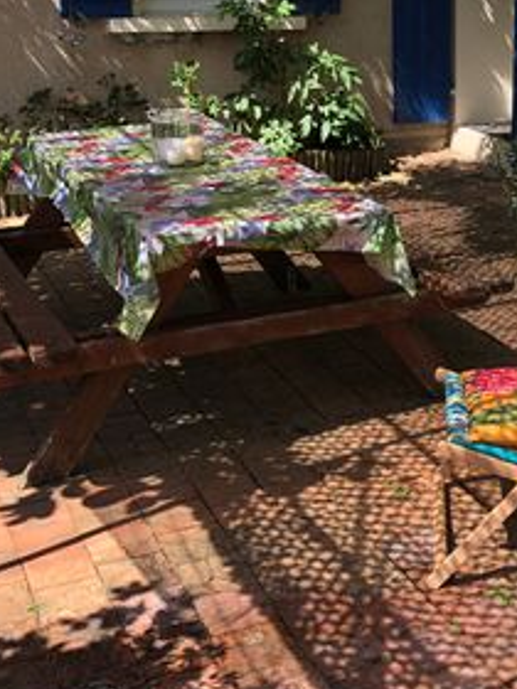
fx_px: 1195
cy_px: 214
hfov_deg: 23.6
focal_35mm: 60
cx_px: 490
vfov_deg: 31.8
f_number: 1.8
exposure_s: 1/517
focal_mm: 4
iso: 20
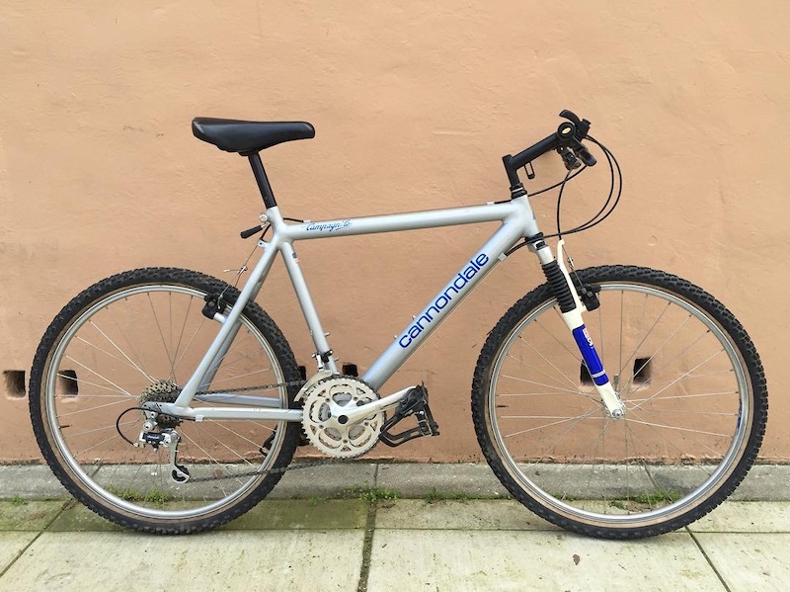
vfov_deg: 48.2
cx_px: 395
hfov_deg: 61.7
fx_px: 661
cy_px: 296
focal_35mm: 29
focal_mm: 4.15
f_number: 2.2
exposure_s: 1/329
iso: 32
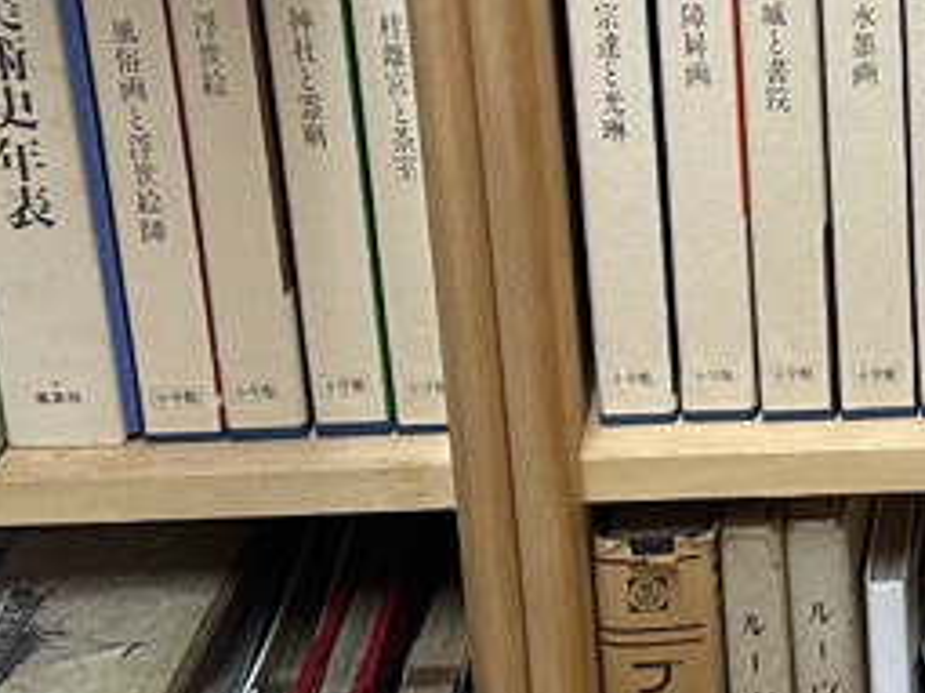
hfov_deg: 16.7
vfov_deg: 13.0
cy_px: 62
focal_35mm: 113
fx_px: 3018
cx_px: 1114
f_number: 1.78
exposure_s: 1/60
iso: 125
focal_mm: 6.86
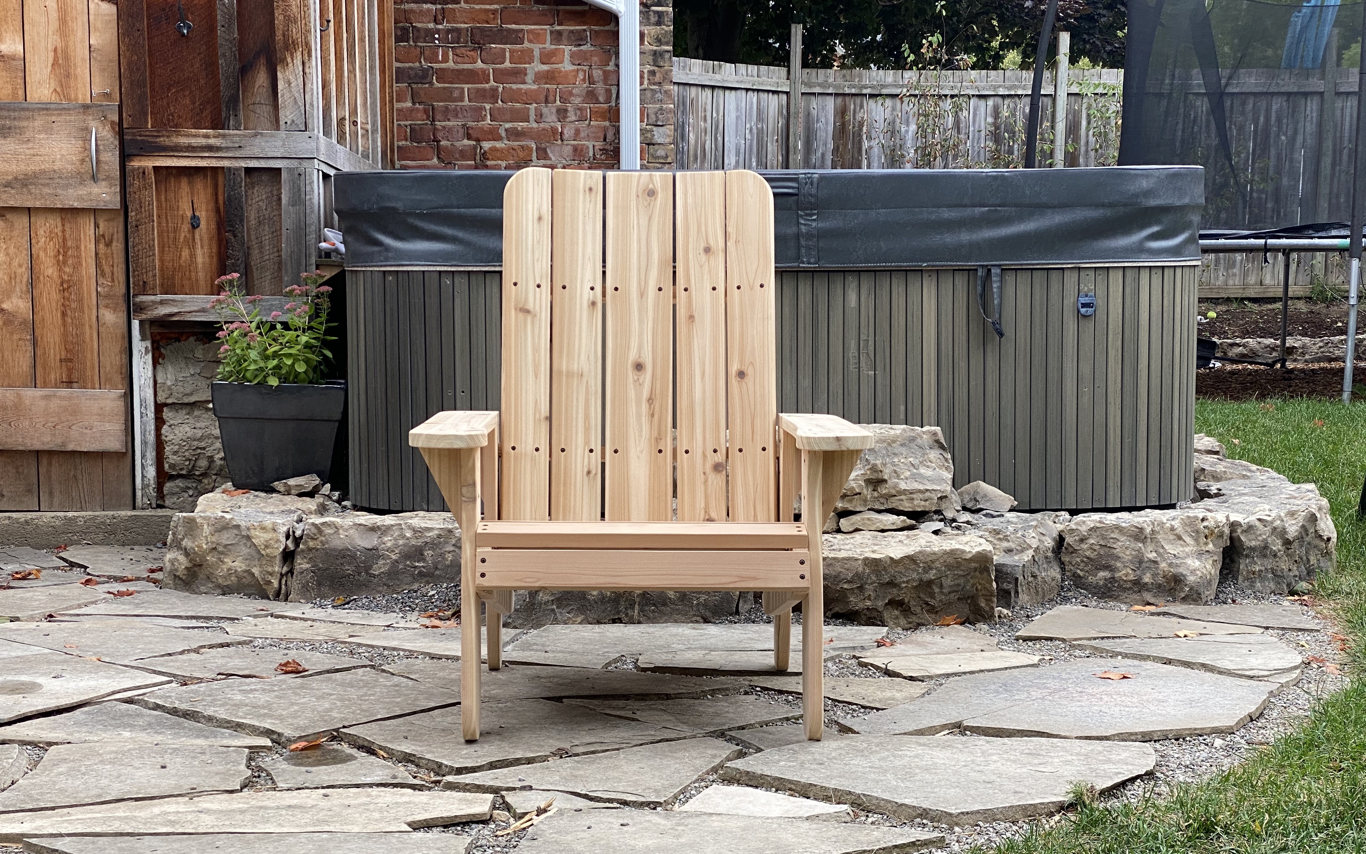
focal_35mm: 59
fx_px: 2196
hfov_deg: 34.5
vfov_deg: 22.0
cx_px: 675
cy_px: 509
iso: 32
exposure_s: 1/161
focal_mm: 6
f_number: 2
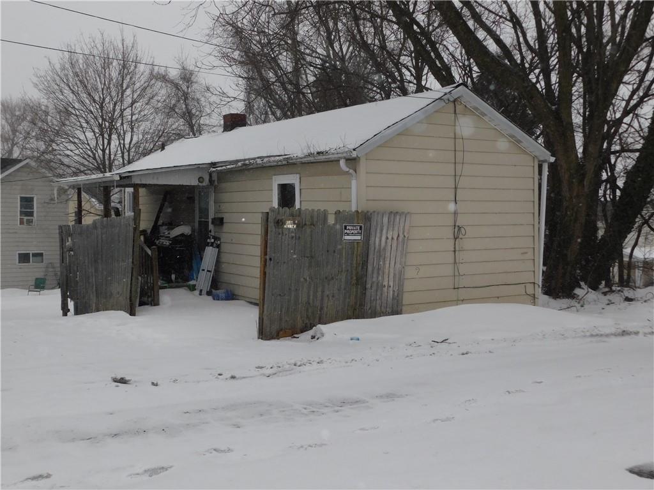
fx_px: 756
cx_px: 327
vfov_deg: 36.0
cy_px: 245
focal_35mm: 40
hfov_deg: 46.8
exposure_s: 1/1250
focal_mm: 7.1
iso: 125
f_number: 3.6
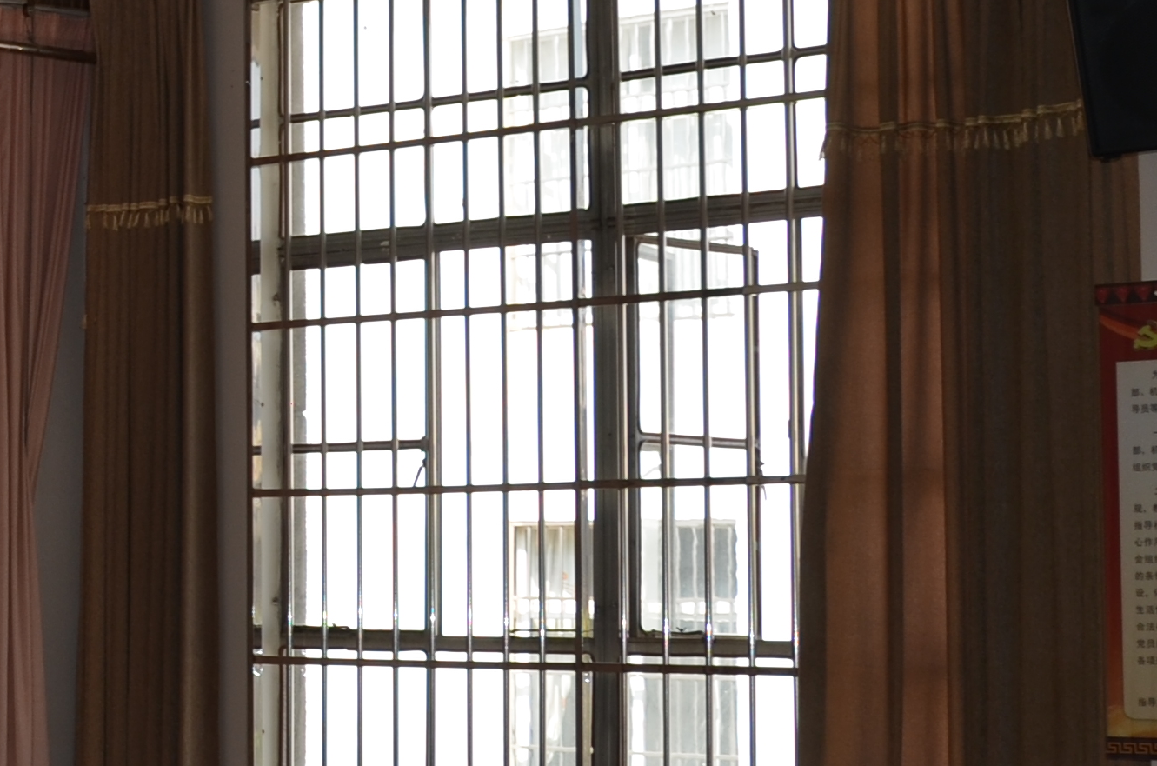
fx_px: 3207
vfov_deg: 13.6
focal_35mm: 100
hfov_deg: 17.5
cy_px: 326
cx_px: -776
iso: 110
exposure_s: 1/250
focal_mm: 18
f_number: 4
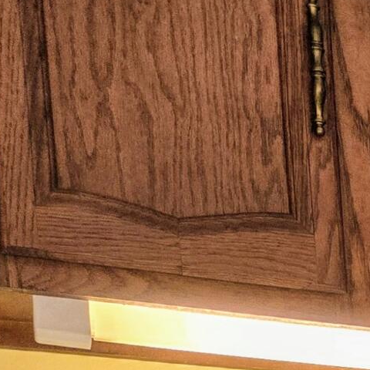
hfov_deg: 10.9
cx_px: 976
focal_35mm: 127
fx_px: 1536
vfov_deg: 11.5
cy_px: 861
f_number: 1.8
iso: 80
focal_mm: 5.4
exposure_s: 1/120
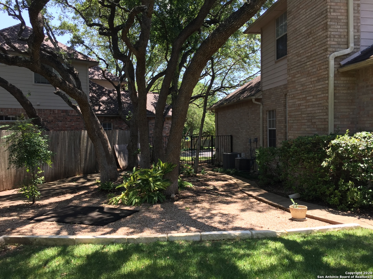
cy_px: 140
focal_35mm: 29
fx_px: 312
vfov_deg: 48.2
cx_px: 186
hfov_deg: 61.7
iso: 32
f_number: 2.2
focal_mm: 4.15
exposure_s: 1/373
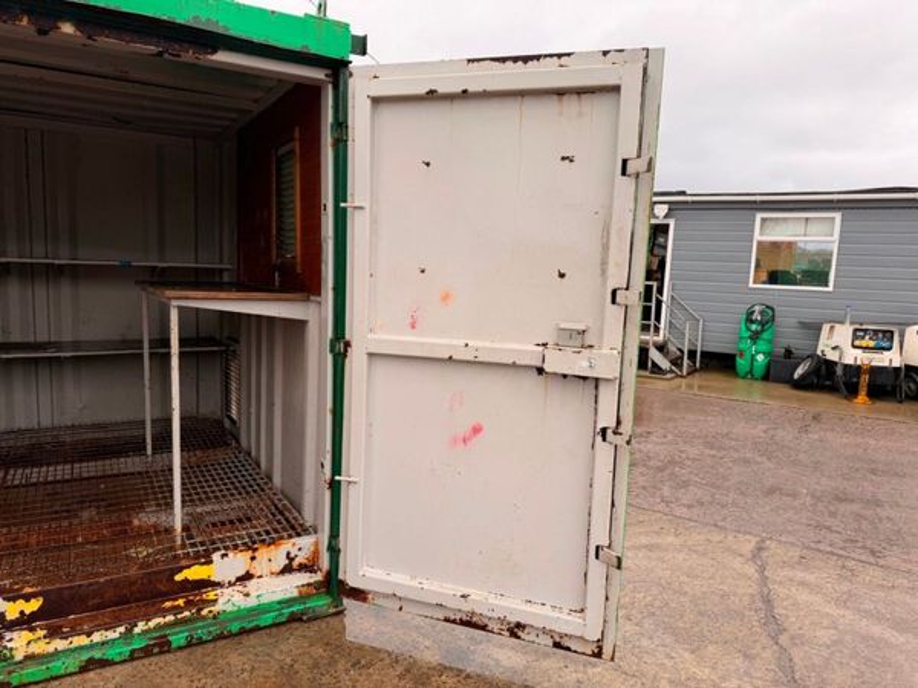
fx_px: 636
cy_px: 344
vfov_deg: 56.8
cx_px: 459
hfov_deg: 71.6
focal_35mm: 24
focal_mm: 6.76
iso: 80
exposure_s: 1/361
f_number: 1.78
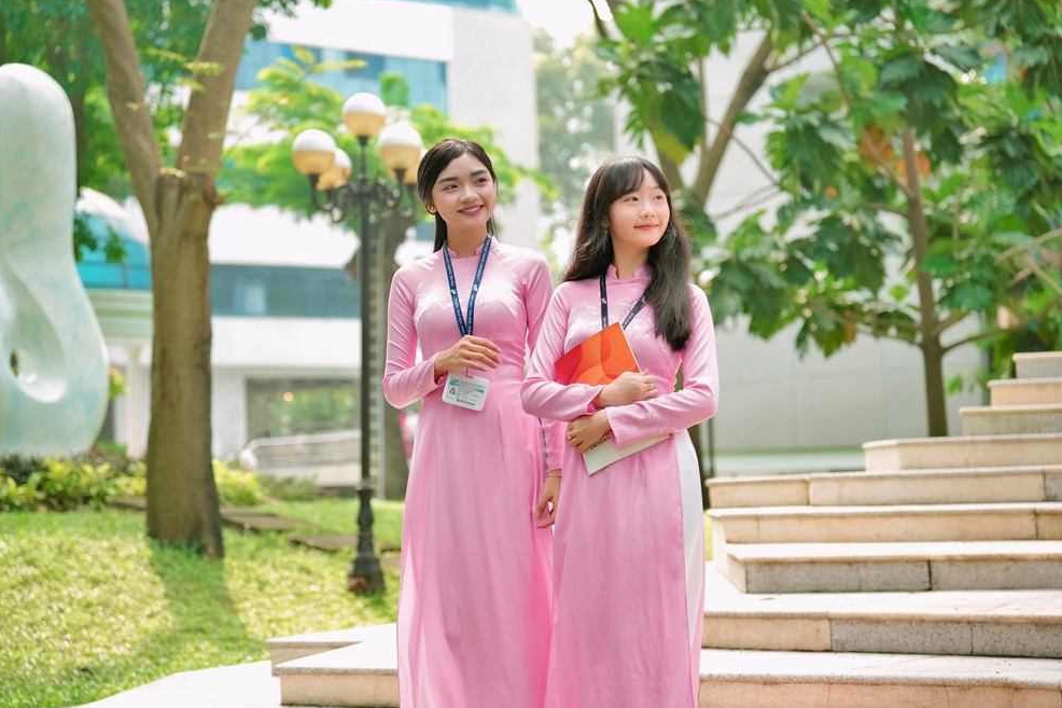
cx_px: 533
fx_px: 2094
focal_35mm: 71
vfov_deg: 19.2
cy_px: 355
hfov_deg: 28.5
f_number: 2.8
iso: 400
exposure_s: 1/400
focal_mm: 70
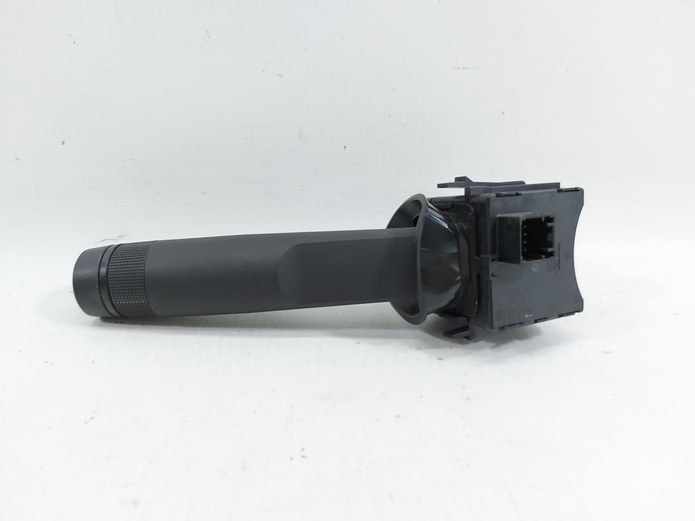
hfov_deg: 71.6
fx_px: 482
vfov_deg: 56.8
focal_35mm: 24
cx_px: 348
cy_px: 260
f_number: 1.8
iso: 50
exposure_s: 1/50
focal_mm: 5.23
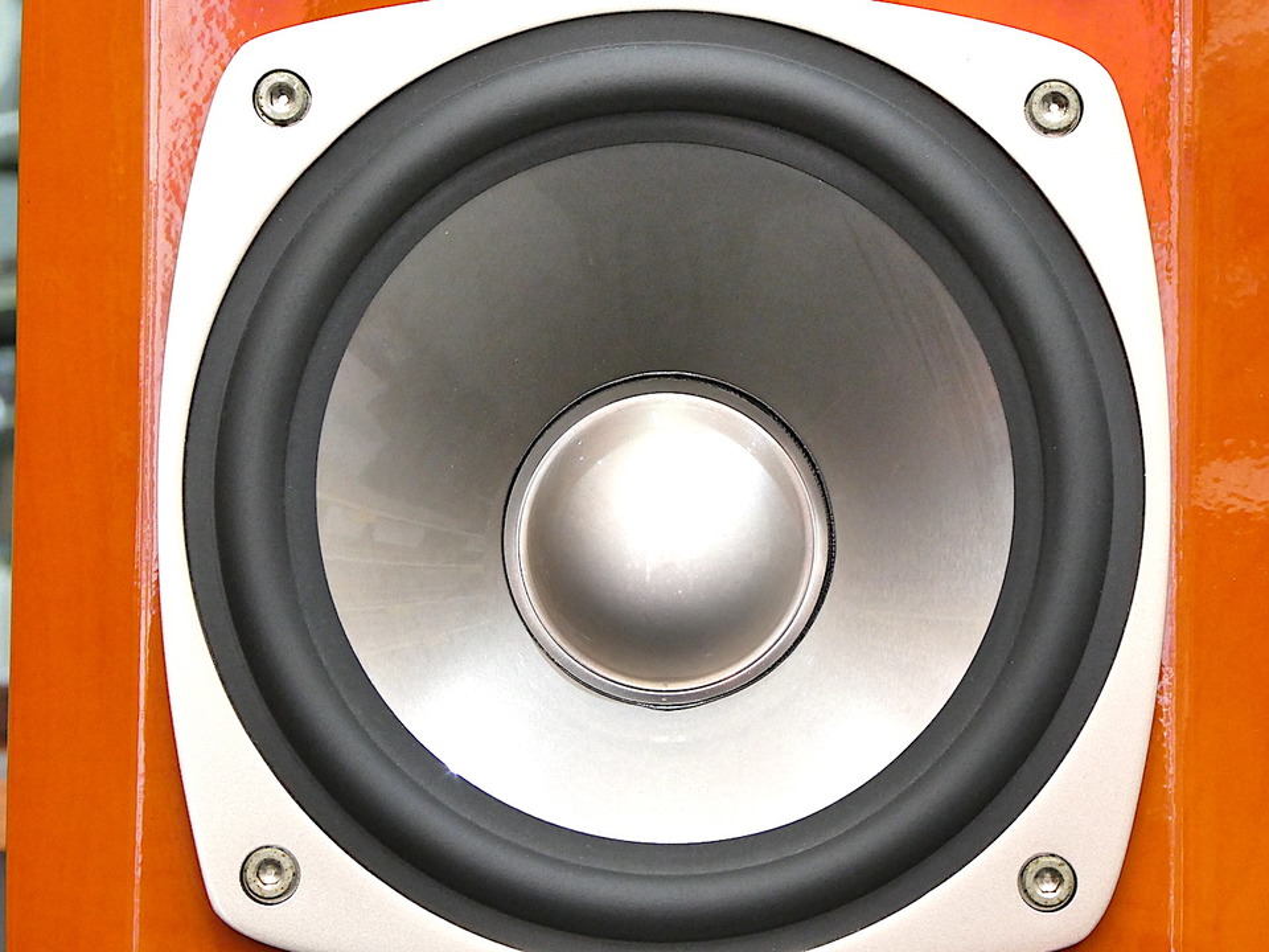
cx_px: 634
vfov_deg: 11.0
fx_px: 4949
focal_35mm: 135
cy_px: 476
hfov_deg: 14.6
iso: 400
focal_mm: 24.2
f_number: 6.3
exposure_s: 1/20
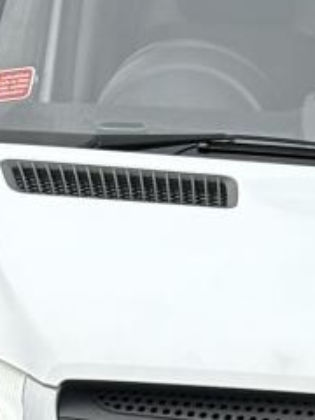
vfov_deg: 6.7
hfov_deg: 5.1
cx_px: 516
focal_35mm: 289
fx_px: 3506
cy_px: 813
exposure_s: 1/732
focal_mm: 5.96
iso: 40
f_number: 1.6
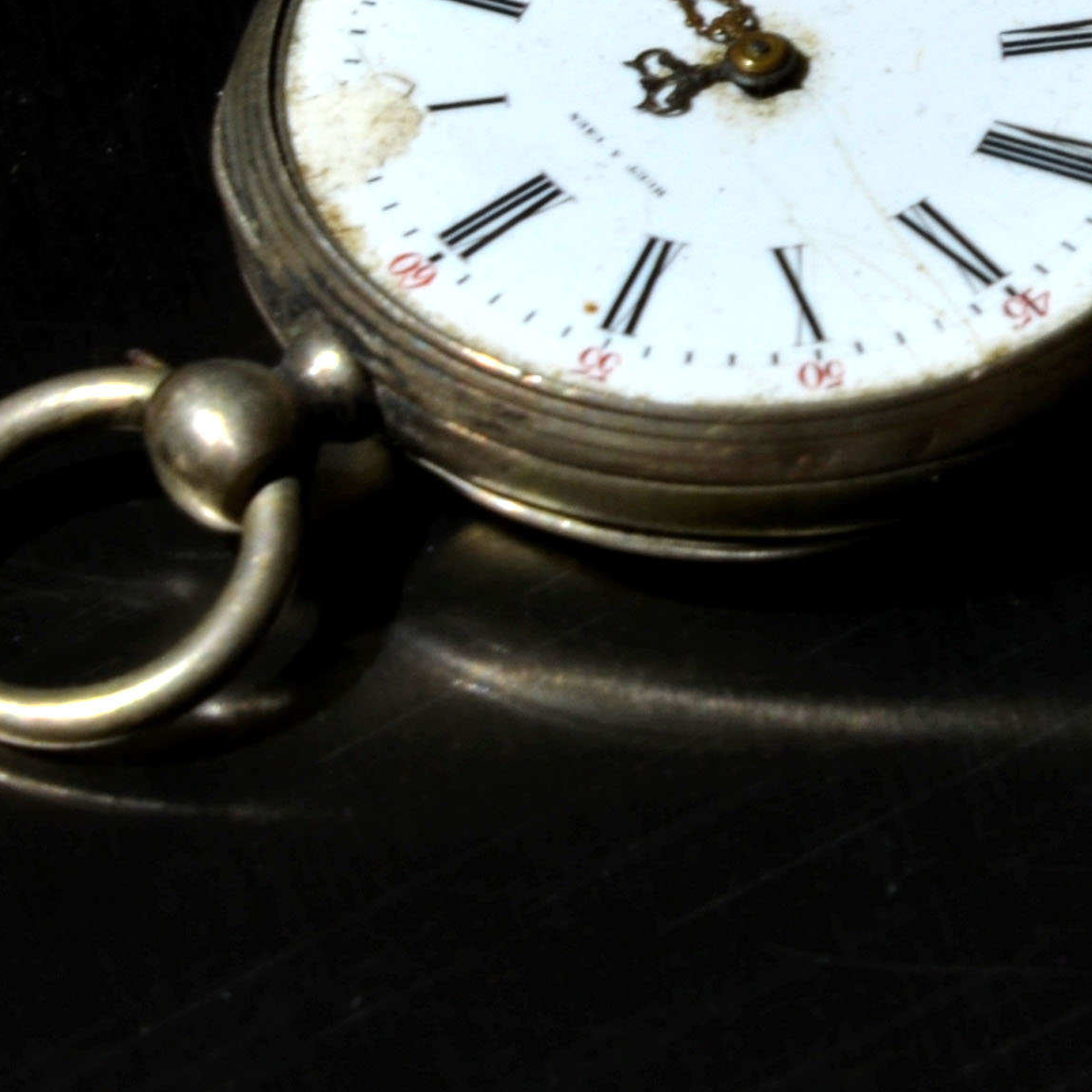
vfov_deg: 2.9
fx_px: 21664
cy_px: -266
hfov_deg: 2.9
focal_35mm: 607
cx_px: 1369
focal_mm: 112
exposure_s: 1/3
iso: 100
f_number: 14
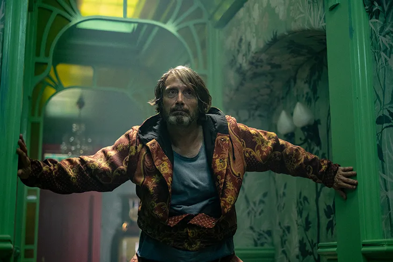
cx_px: 196
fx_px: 579
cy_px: 131
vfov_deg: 25.5
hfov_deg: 37.5
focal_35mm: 53
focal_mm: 35
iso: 1600
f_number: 1.4
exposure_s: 1/100
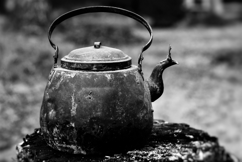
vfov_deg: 18.2
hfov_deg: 27.0
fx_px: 504
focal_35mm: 75
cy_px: 81
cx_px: 121
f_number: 4
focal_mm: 50
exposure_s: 1/160
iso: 125
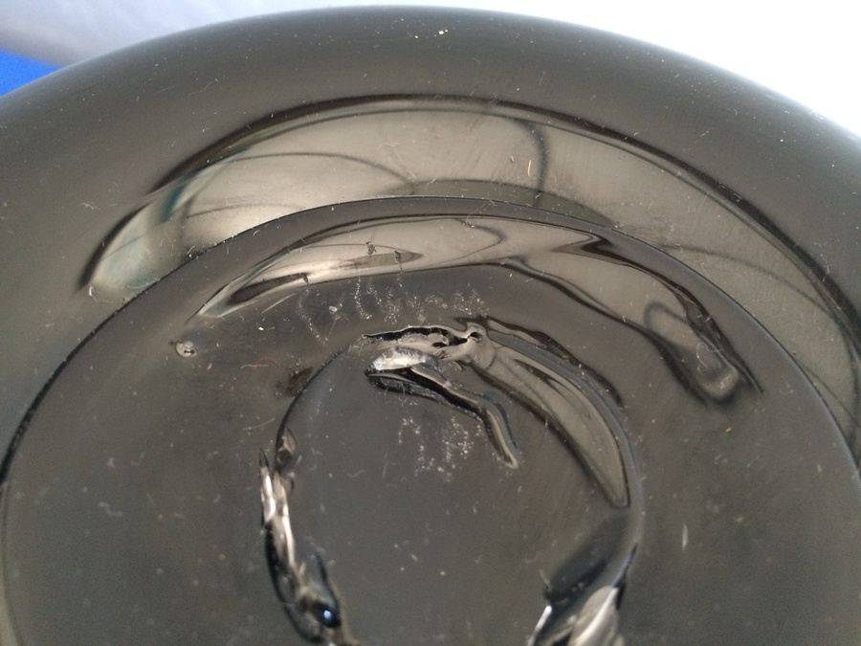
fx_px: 746
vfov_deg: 46.8
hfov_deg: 60.0
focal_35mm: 30
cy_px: 323
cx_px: 430
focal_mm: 4.12
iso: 320
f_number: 2.2
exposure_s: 1/17
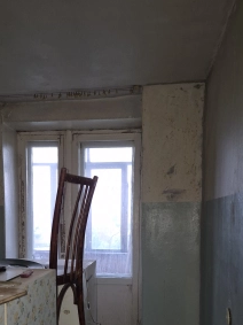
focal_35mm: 38
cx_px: 89
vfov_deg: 47.2
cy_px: 243
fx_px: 356
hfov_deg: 37.4
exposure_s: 1/10
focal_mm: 5.4
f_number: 1.8
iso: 250
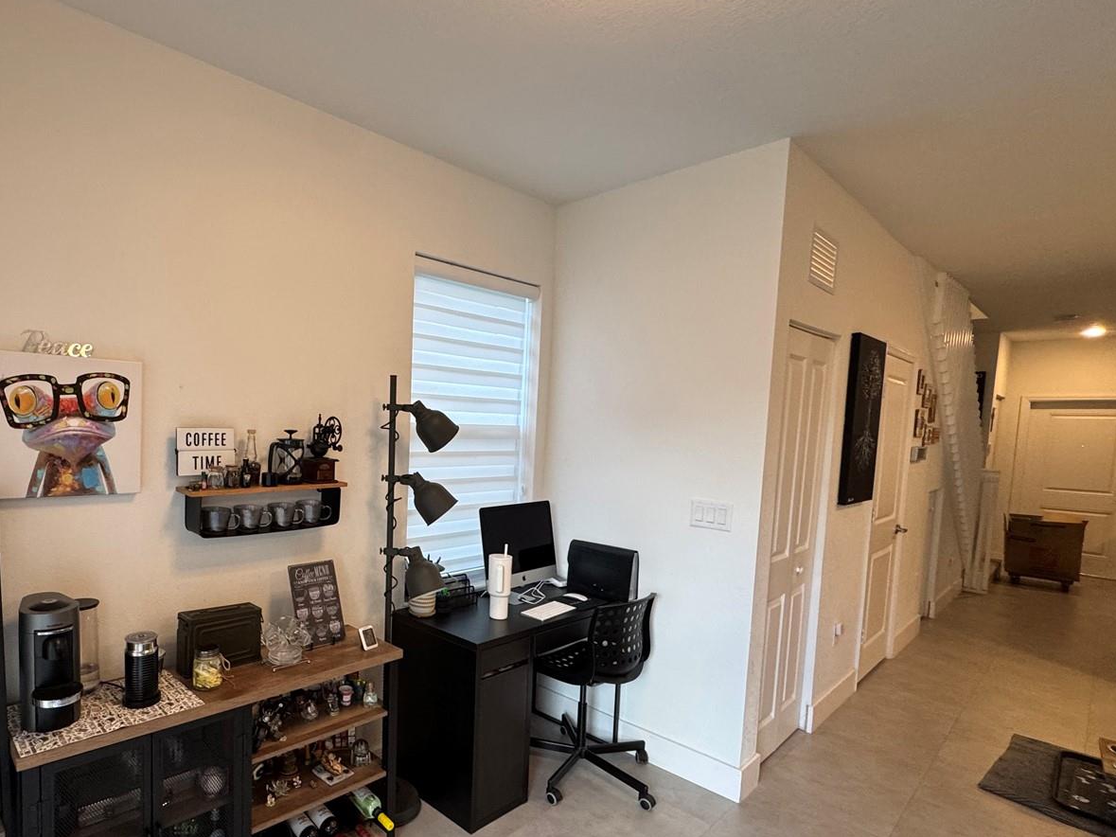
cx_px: 378
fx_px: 612
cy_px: 470
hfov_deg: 82.0
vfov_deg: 68.4
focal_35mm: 19
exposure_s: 1/120
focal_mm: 2.22
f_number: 2.2
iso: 250
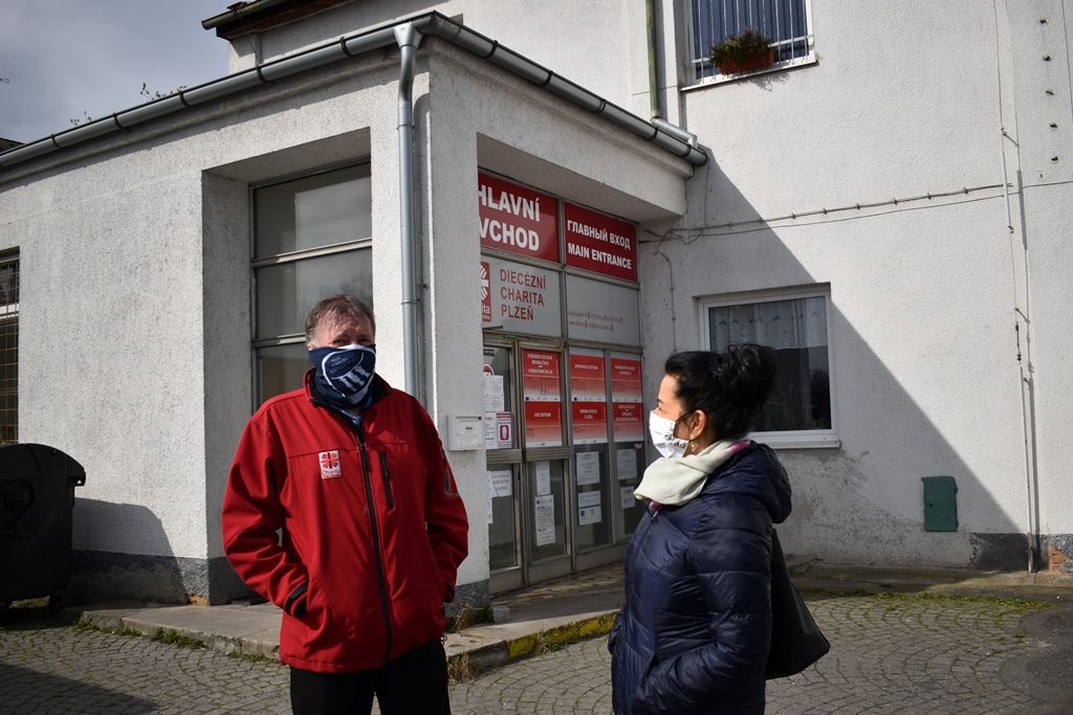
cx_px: 536
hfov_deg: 57.2
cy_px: 358
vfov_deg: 40.0
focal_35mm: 33
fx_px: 984
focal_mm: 22
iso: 100
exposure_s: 1/1600
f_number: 3.8
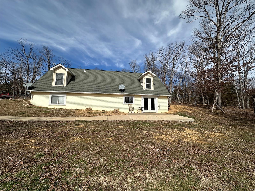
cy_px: 96
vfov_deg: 85.7
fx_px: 103
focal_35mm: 14
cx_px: 128
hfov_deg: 102.1
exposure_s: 1/4000
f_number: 2.2
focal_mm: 2.22
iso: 50
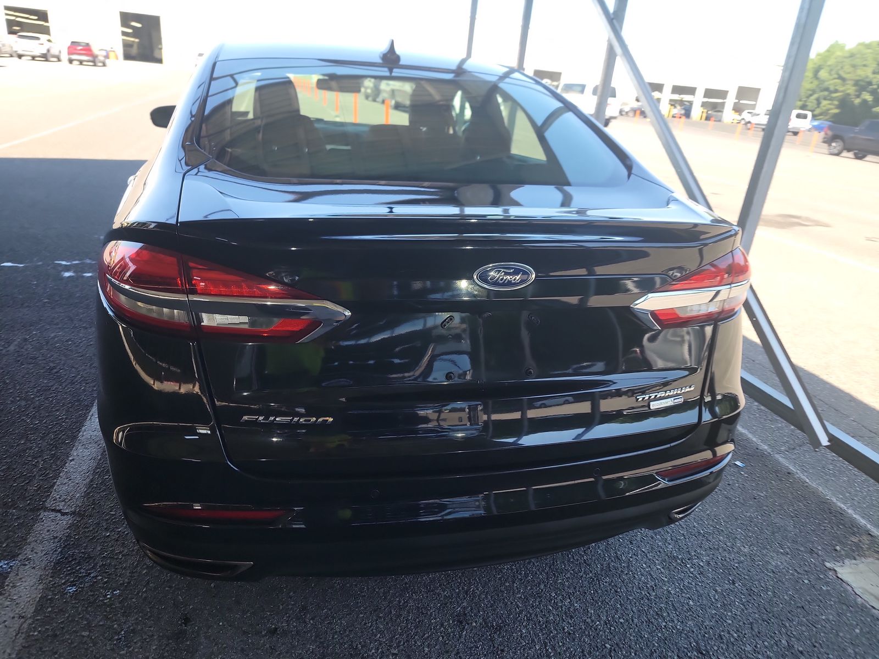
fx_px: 609
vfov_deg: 56.8
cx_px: 440
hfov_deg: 71.6
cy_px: 330
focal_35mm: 24
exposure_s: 1/127
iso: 50
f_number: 1.8
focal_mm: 6.7
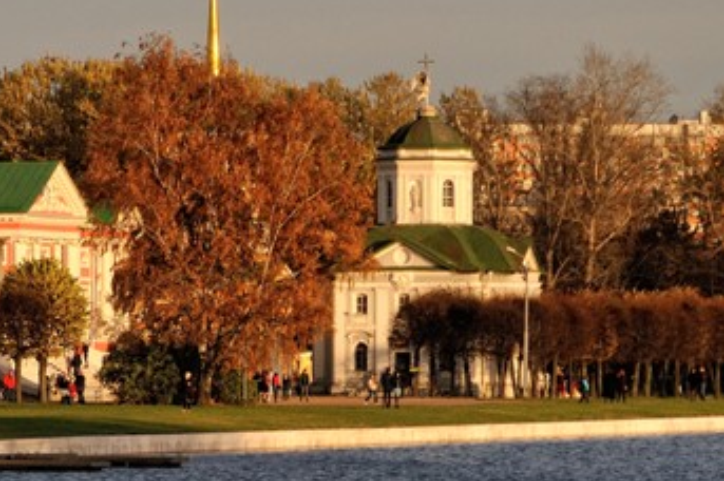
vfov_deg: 3.9
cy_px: 284
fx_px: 7112
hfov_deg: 5.8
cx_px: -46
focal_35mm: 354
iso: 200
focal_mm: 90
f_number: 6.3
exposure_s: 1/640
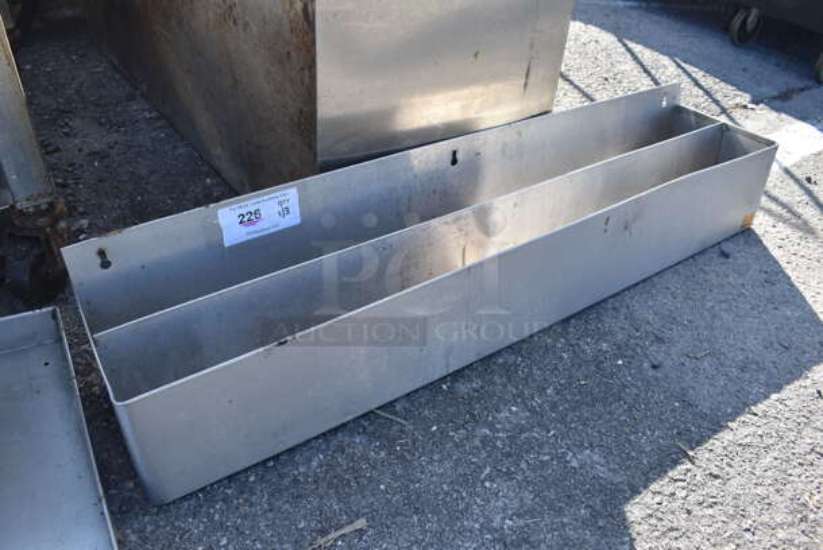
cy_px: 275
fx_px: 618
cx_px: 412
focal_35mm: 27
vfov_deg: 48.0
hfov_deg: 67.3
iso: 200
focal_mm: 18
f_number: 7.1
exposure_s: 1/250
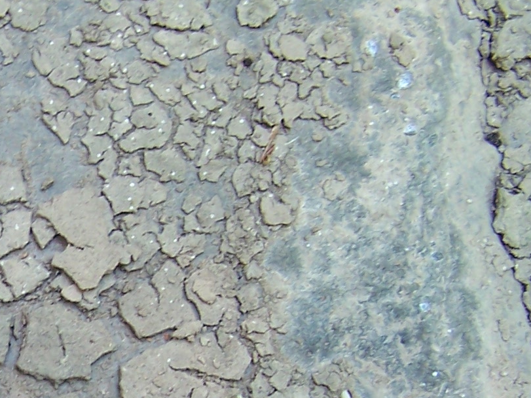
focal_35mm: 108
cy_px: 434
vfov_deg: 13.4
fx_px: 1656
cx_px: -83
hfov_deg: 17.5
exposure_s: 1/30
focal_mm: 6.3
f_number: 2.8
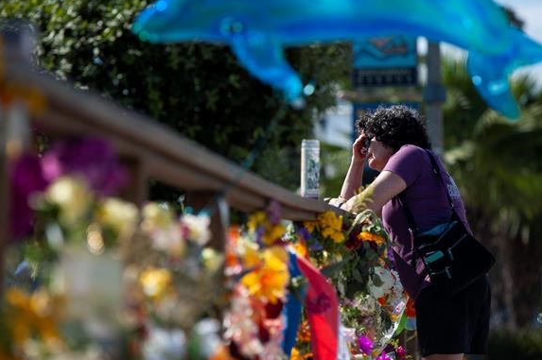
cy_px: 179
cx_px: 260
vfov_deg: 6.0
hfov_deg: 9.1
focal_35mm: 227
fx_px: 3415
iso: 160
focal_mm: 200
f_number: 4
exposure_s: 1/1600
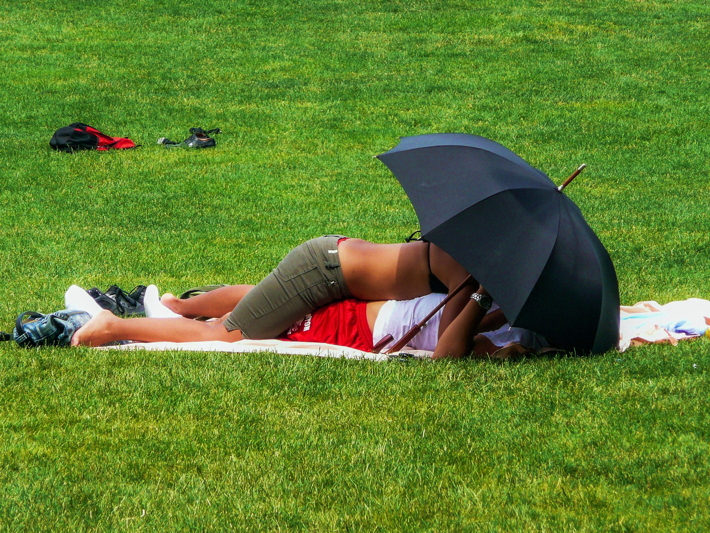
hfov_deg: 6.9
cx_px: 355
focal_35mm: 286
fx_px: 5866
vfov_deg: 5.2
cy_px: 266
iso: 100
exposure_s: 1/250
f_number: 4.9
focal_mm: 39.1
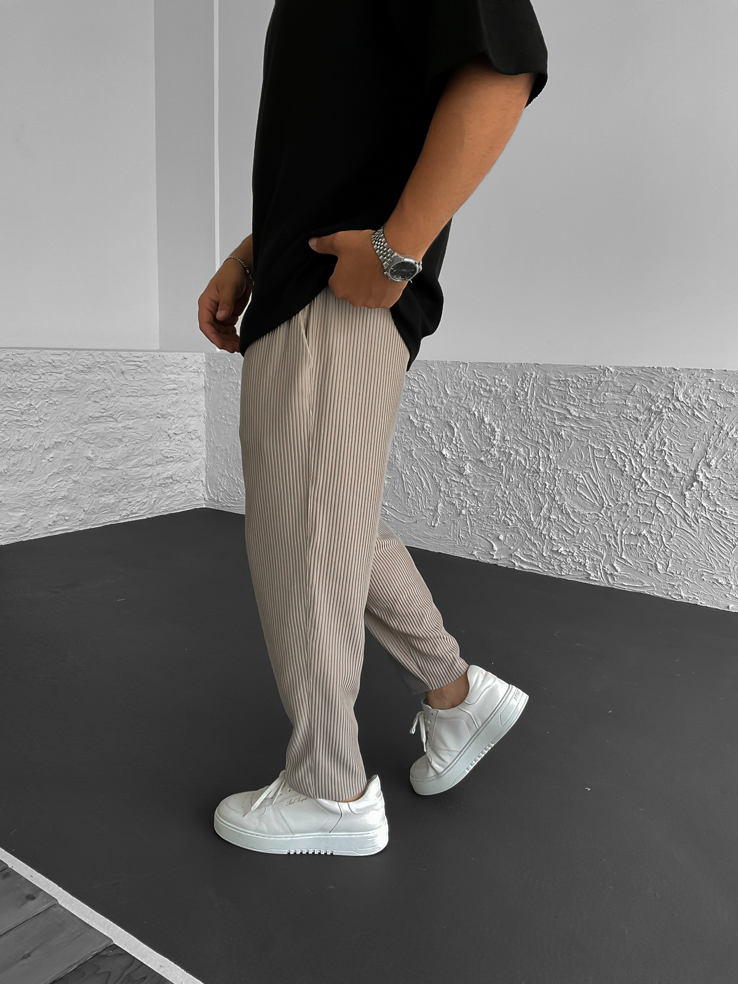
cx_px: 369
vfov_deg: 61.7
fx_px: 824
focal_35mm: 29
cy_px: 492
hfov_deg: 48.2
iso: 50
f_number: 1.8
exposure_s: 1/120
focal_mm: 3
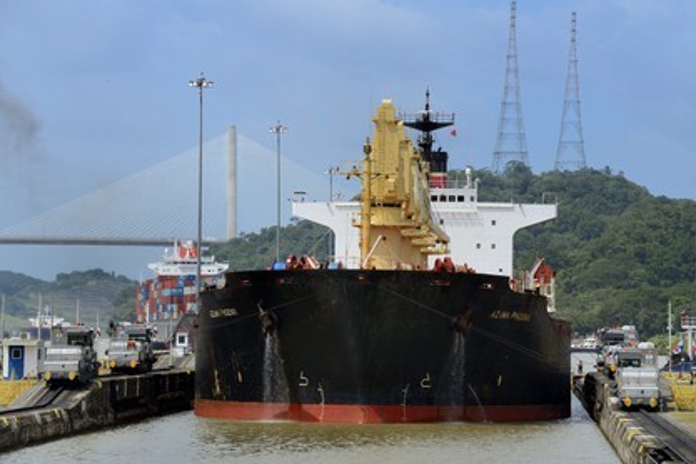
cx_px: 348
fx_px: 3402
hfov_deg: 11.7
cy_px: 232
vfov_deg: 7.8
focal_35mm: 176
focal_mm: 175
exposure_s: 1/250
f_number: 13
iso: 200
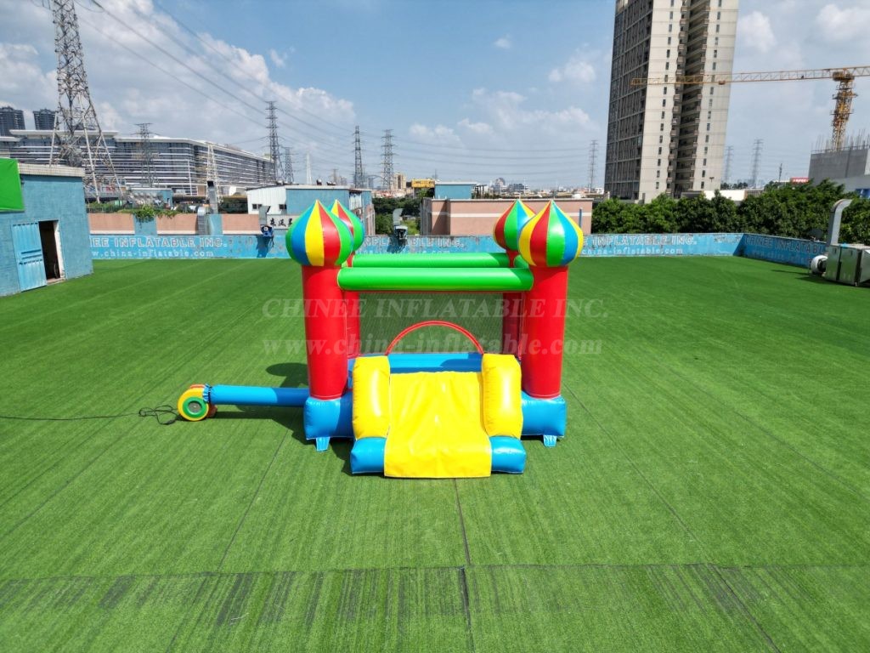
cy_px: 326
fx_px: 603
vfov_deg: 56.8
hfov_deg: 71.6
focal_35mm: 24
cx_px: 435
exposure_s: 1/4000
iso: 110
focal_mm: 6.72
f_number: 1.7
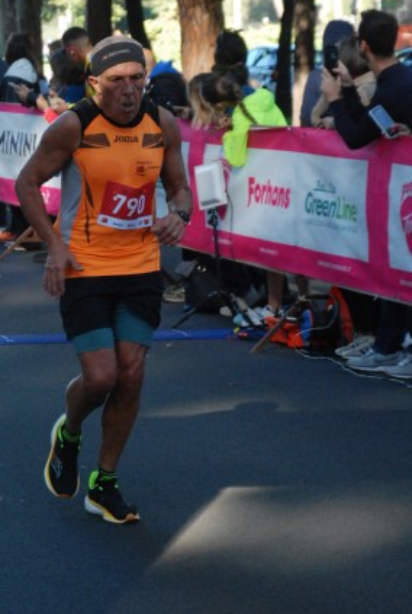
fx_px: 2545
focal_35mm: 149
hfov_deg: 9.3
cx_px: 153
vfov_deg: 13.7
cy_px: 206
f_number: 5.6
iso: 1000
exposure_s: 1/320
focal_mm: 70
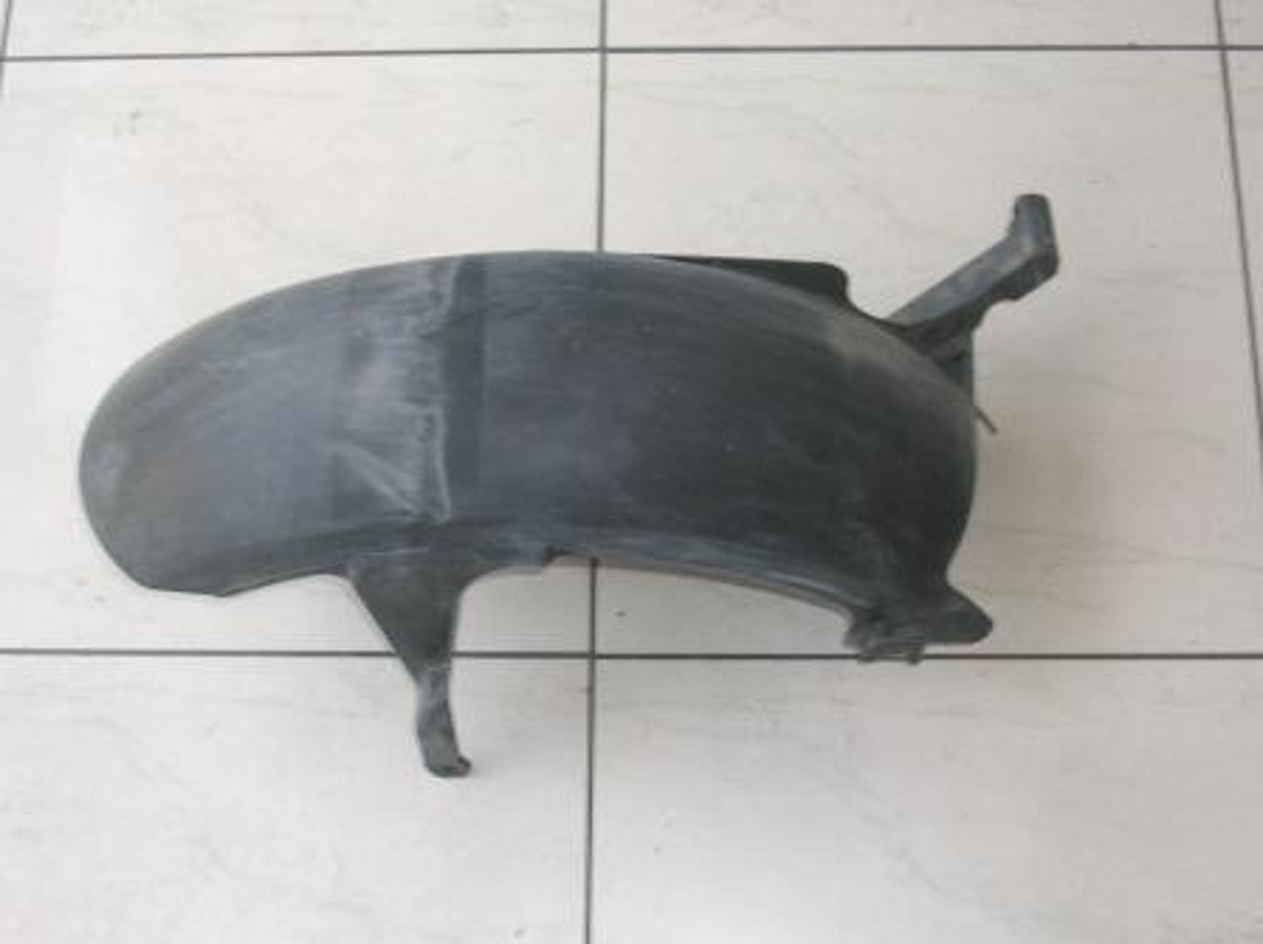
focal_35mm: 51
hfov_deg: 37.5
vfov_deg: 28.5
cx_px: 632
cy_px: 472
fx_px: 1859
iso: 50
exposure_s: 1/30
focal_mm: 8.5
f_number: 3.3
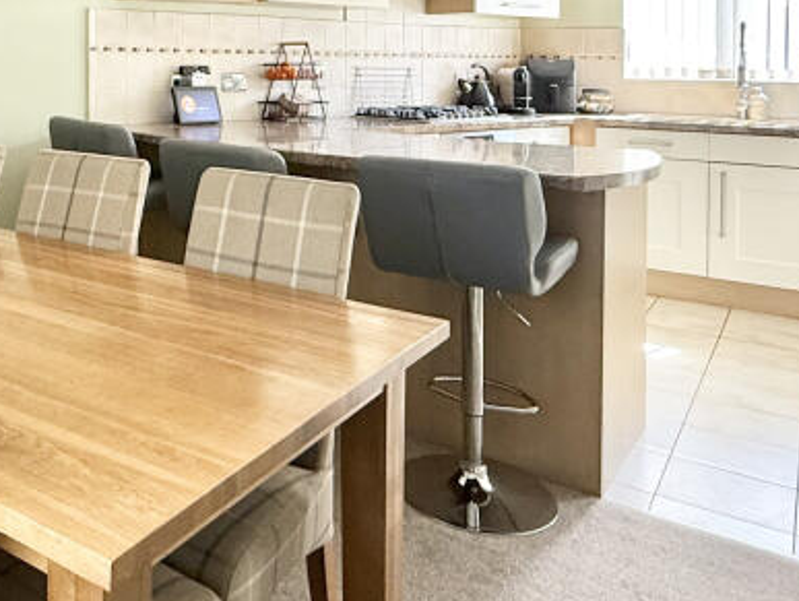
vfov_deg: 36.4
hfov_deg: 46.4
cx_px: 120
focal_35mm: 37
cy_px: 62
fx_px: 855
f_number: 2.2
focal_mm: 2.22
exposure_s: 1/99
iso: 200
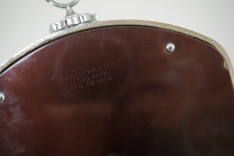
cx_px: 117
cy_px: 78
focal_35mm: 45
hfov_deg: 43.6
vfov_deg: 29.9
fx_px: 293
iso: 250
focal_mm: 30
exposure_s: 1/40
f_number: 7.1
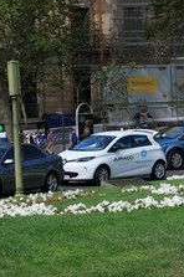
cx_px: 267
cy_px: 148
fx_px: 1284
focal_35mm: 167
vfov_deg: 12.3
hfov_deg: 8.0
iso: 100
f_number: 8
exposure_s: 1/250
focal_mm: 55
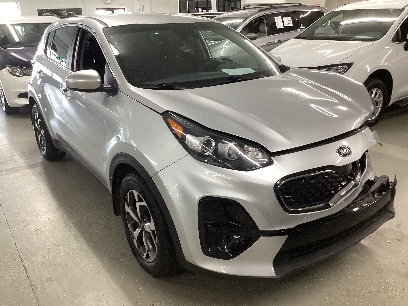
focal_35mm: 31
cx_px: 204
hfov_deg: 58.4
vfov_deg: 45.4
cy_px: 153
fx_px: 365
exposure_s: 1/50
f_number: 2.4
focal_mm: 3.3
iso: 160
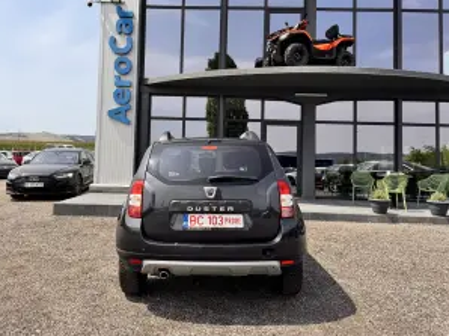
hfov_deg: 61.3
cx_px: 187
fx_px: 376
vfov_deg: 48.0
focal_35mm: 29
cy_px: 139
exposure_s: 1/4049
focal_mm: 6.76
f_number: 1.78
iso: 80
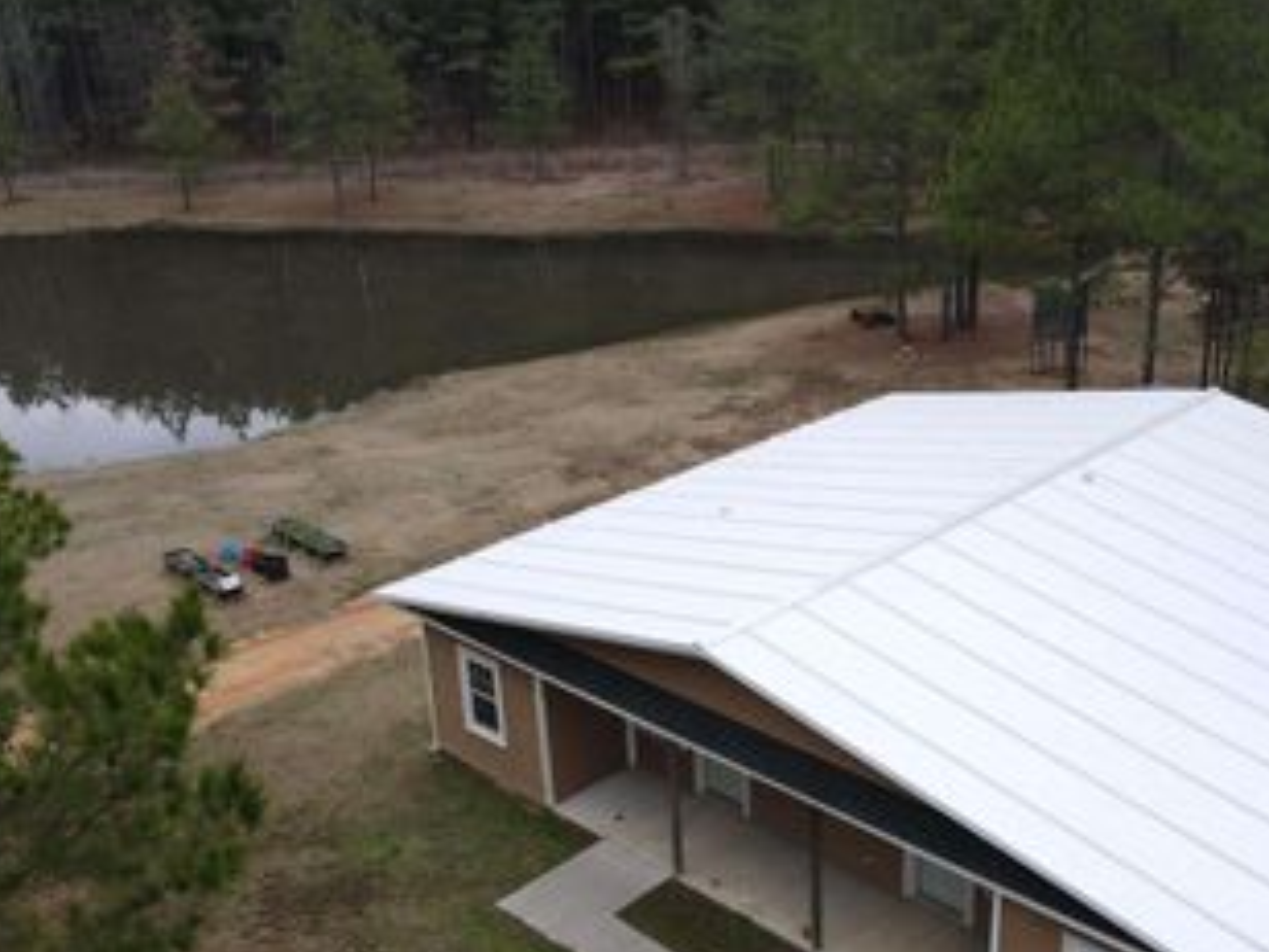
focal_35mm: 39
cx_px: 700
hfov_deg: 47.8
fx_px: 1430
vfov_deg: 36.7
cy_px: 554
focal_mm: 4.5
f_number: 2.8
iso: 100
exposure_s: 1/400
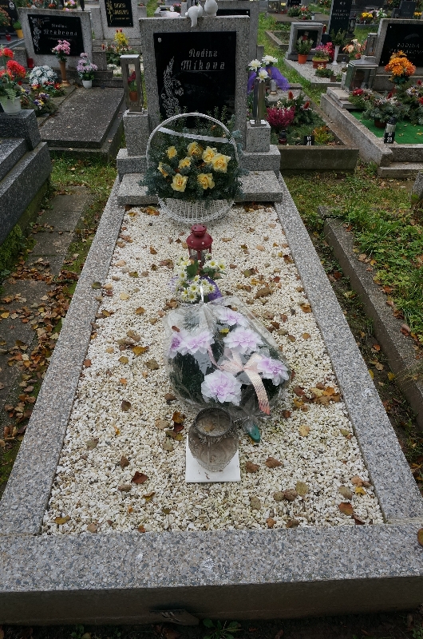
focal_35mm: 24
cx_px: 212
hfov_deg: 52.9
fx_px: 425
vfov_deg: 73.8
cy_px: 320
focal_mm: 16
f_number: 9
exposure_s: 1/160
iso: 400
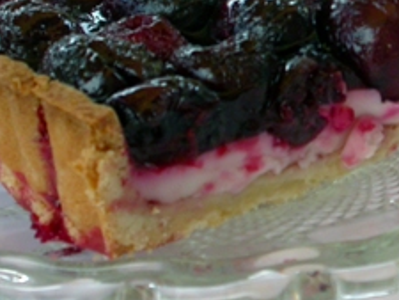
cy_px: -30
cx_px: 550
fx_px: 2560
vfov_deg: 6.7
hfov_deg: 8.7
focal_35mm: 222
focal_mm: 16.2
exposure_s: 1/83.9
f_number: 5.6
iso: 100
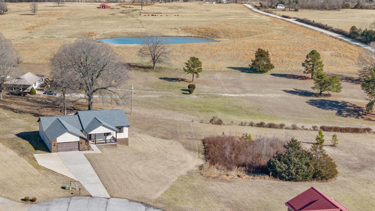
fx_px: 477
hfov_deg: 41.3
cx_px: 81
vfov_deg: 24.9
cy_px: 100
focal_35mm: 48
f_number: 2.8
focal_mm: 12.29
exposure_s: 1/1600
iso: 100
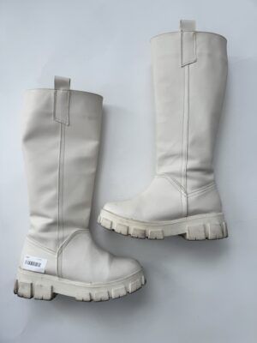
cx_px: 128
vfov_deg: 71.6
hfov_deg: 56.8
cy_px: 172
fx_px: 238
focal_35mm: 24
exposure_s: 1/204
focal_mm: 6.76
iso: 64
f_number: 1.78
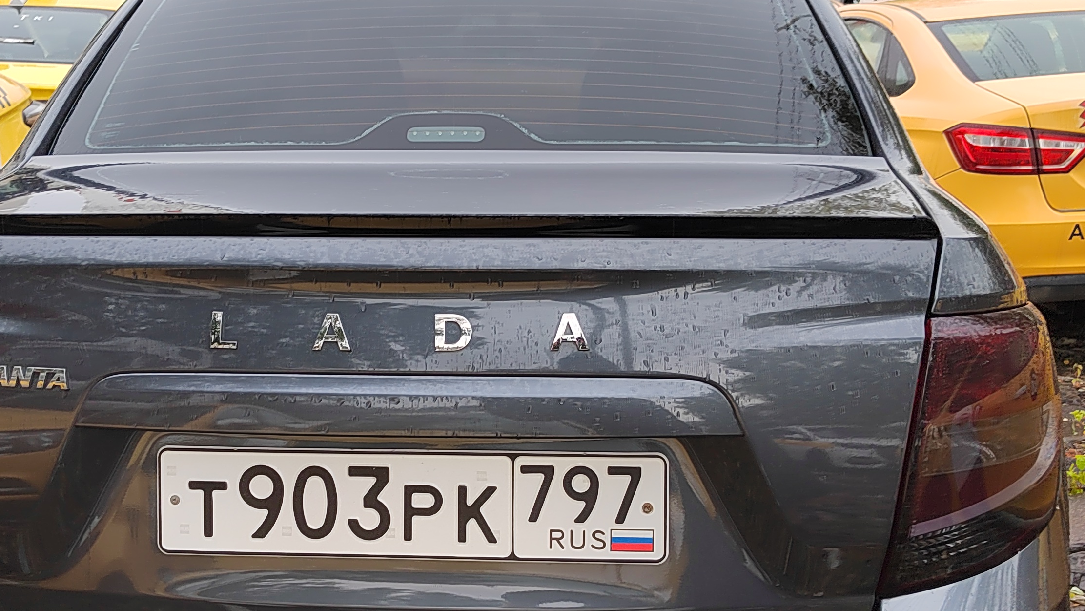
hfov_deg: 46.2
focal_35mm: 44
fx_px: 1266
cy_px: 358
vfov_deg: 27.1
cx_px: 456
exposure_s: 1/174
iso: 100
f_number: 1.9
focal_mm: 5.52
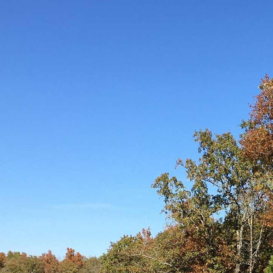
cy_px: 336
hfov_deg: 20.6
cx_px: 263
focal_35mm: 82
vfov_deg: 19.7
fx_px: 732
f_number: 2.2
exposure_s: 1/1350
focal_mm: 4.15
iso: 25
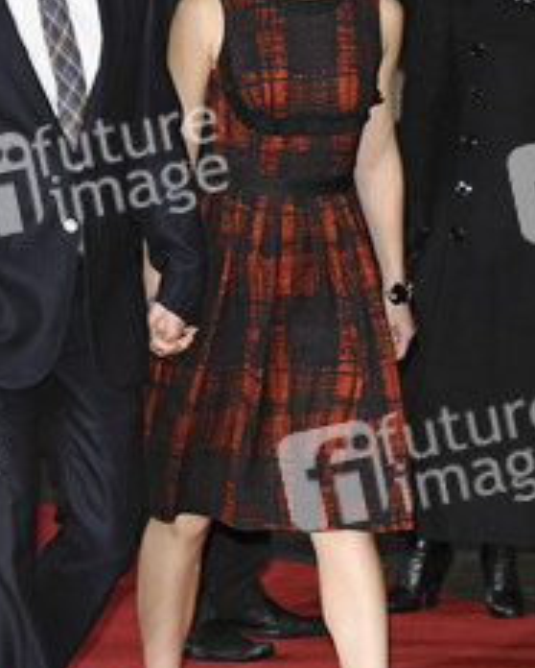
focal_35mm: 272
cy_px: 320
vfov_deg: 7.1
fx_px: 5376
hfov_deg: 5.7
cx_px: 165
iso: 500
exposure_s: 1/125
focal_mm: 112
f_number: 4.5
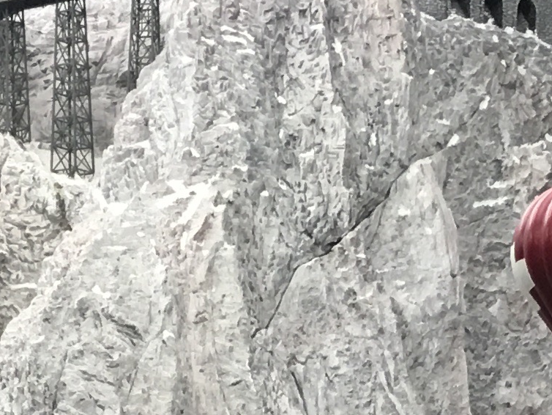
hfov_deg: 12.7
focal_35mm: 155
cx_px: 279
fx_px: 2472
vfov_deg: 8.6
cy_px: 1043
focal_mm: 4.15
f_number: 2.2
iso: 40
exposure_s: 1/33
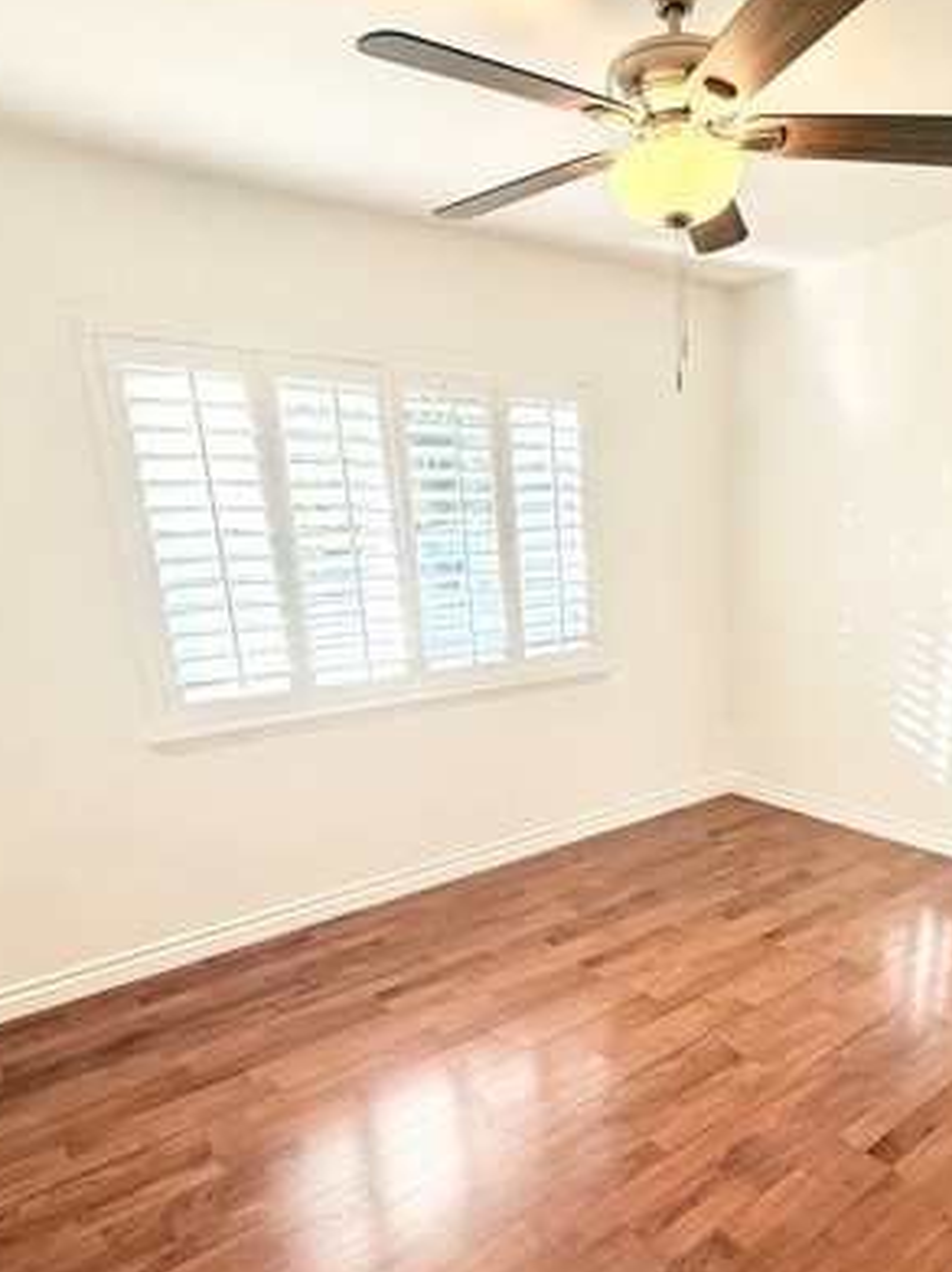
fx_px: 844
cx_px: 629
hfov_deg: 57.6
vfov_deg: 72.8
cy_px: 789
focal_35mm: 23
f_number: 2.2
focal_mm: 2.22
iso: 100
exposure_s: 1/120
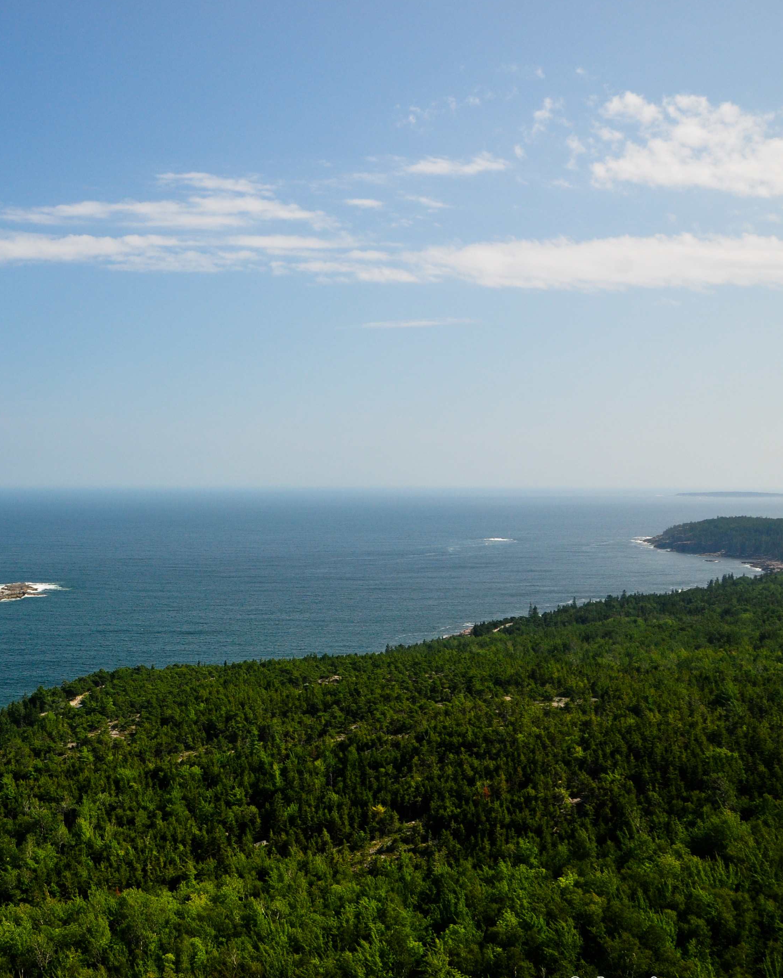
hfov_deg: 36.3
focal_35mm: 39
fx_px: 1130
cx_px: 105
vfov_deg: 46.8
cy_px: 497
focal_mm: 18
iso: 400
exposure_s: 1/250
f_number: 10
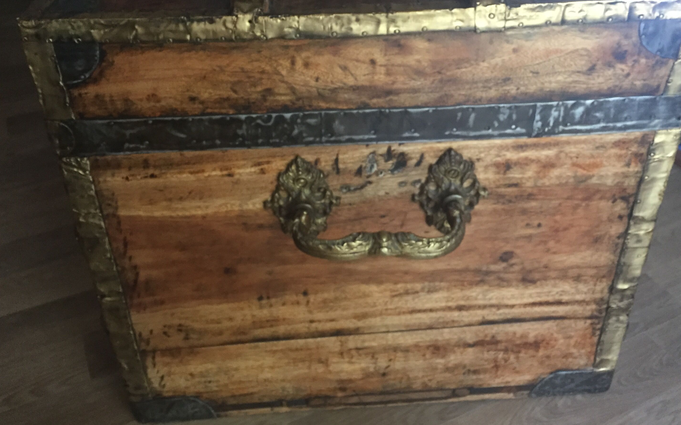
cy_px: 142
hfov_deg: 55.3
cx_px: 351
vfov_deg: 35.9
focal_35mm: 35
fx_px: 650
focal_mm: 4.15
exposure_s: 1/20
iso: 250
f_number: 2.2
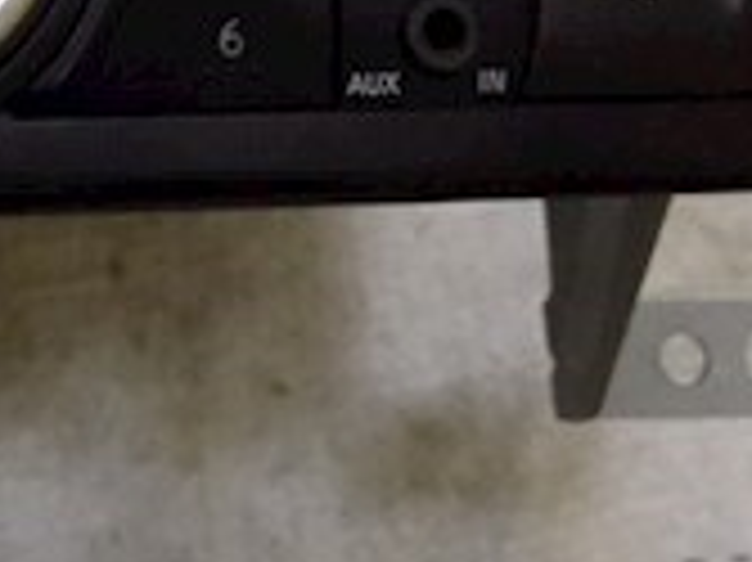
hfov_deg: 20.7
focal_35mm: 88
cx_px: -162
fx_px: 1910
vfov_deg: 15.5
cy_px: -274
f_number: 3.1
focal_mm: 4
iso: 360
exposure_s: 1/30
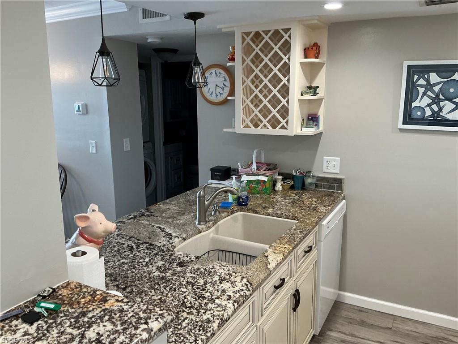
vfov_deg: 49.7
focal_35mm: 28
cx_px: 229
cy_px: 172
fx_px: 370
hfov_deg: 63.4
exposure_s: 1/60
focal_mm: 3
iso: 80
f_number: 1.8
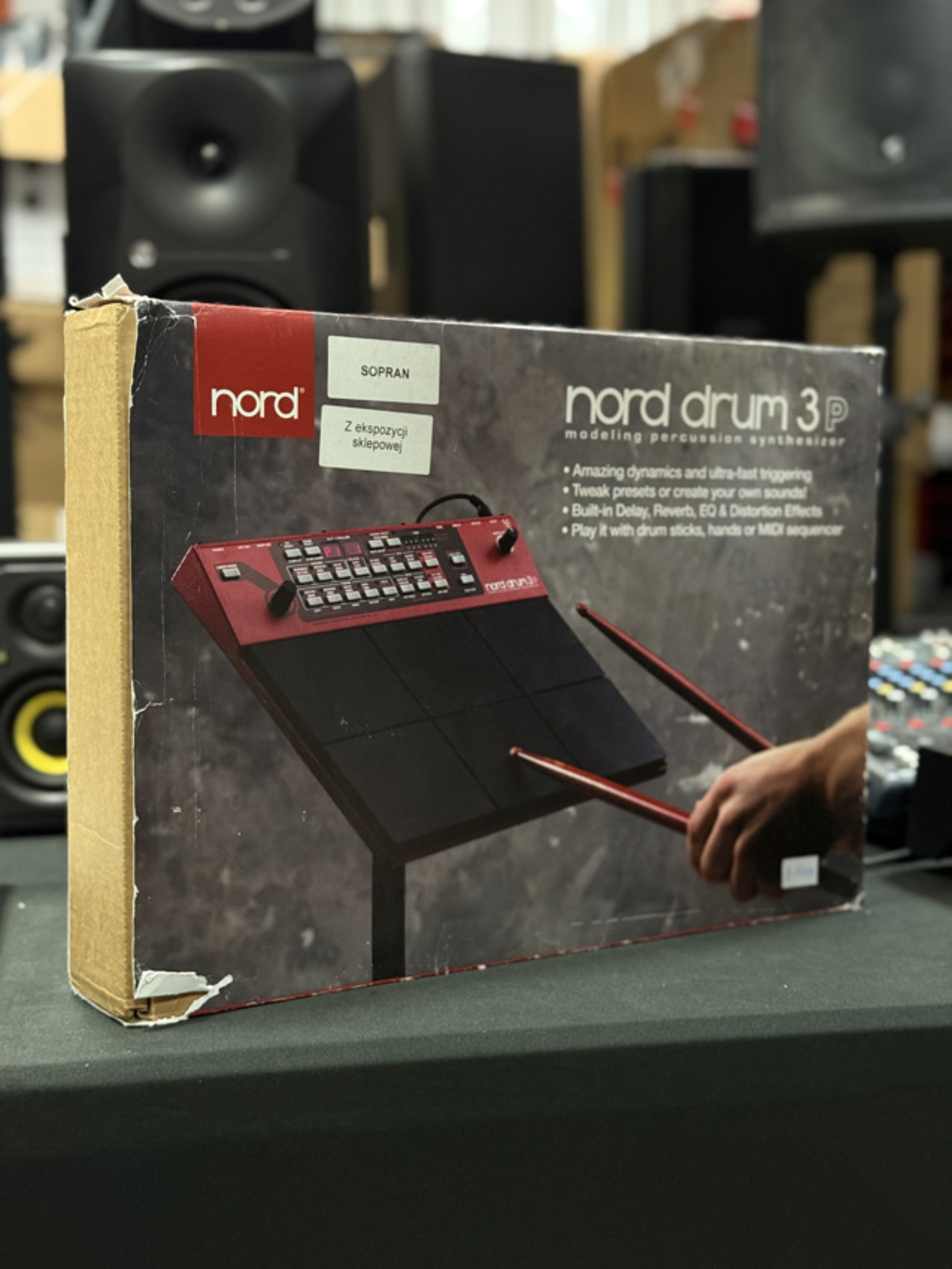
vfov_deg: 39.6
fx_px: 1759
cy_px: 634
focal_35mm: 48
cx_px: 476
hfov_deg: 30.3
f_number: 1.78
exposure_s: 1/33
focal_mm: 6.76
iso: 250
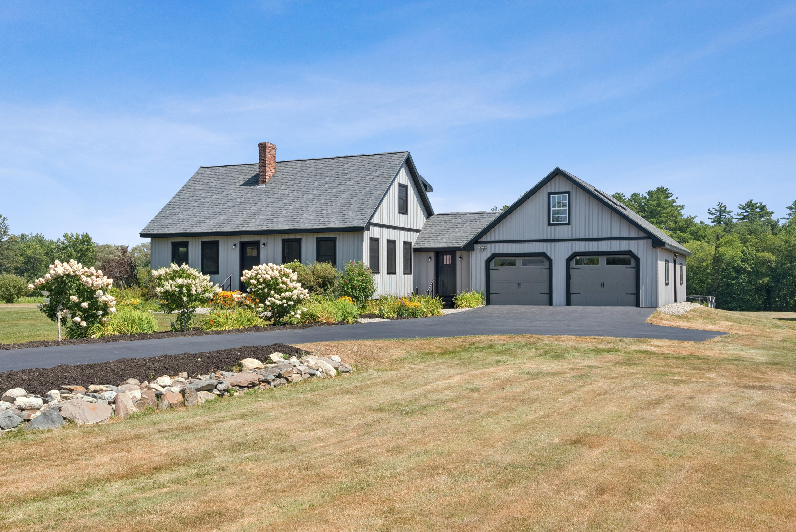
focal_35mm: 35
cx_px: 398
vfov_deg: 37.9
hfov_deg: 54.4
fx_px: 774
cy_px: 266
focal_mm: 35
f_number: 20
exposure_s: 1/60
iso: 320
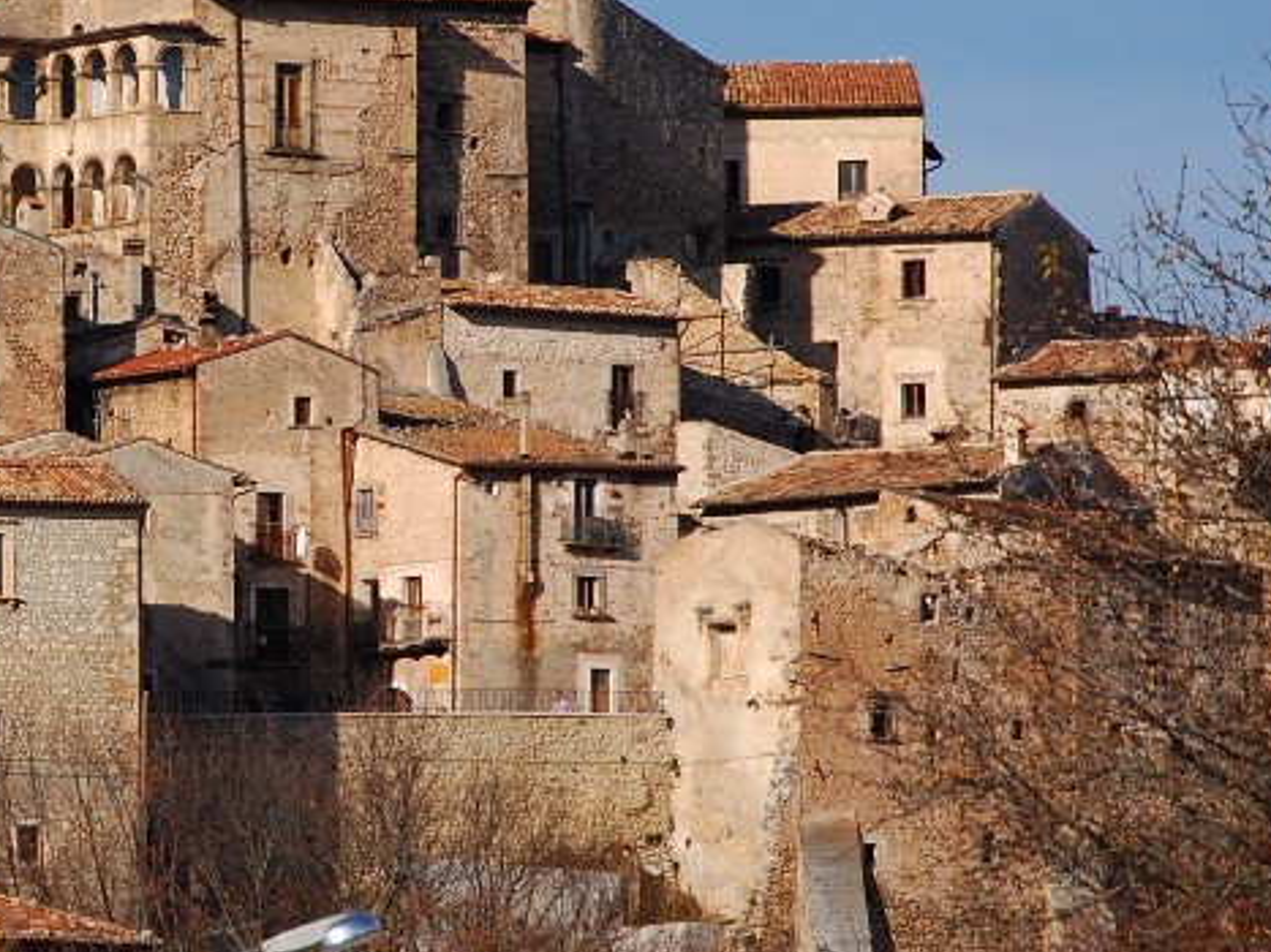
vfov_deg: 2.7
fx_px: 20373
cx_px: 185
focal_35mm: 555
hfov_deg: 3.6
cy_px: 415
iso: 200
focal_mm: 200
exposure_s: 1/800
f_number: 8
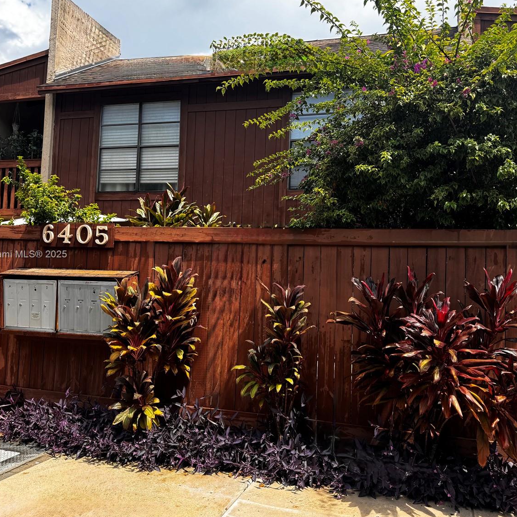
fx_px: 507
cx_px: 287
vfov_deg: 54.0
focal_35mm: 30
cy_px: 255
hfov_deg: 53.9
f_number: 1.78
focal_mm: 6.76
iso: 80
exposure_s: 1/1238
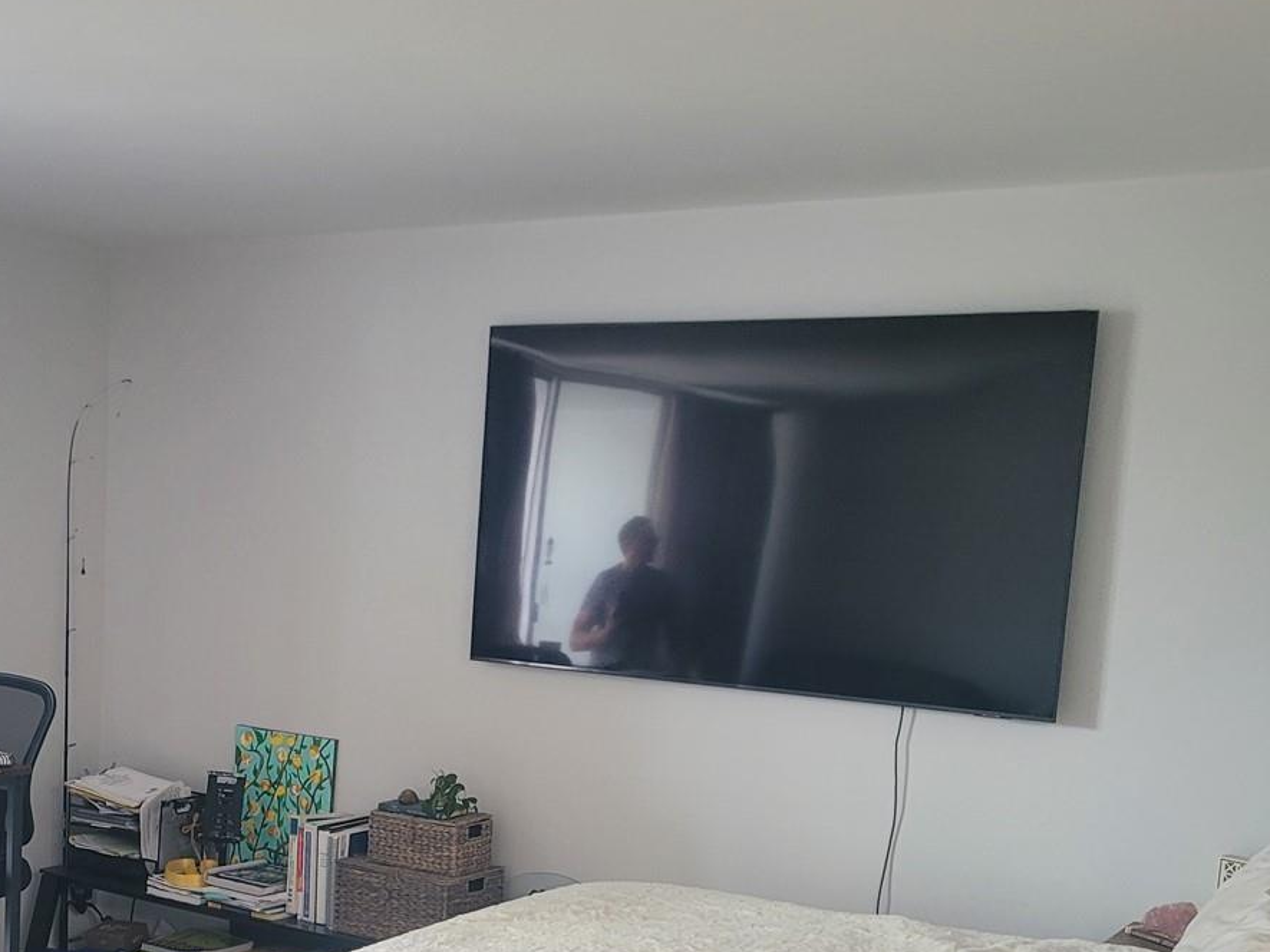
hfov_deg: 40.1
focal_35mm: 47
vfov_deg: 30.2
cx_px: 466
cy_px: 751
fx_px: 1725
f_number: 1.8
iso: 200
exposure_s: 1/40
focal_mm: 5.4
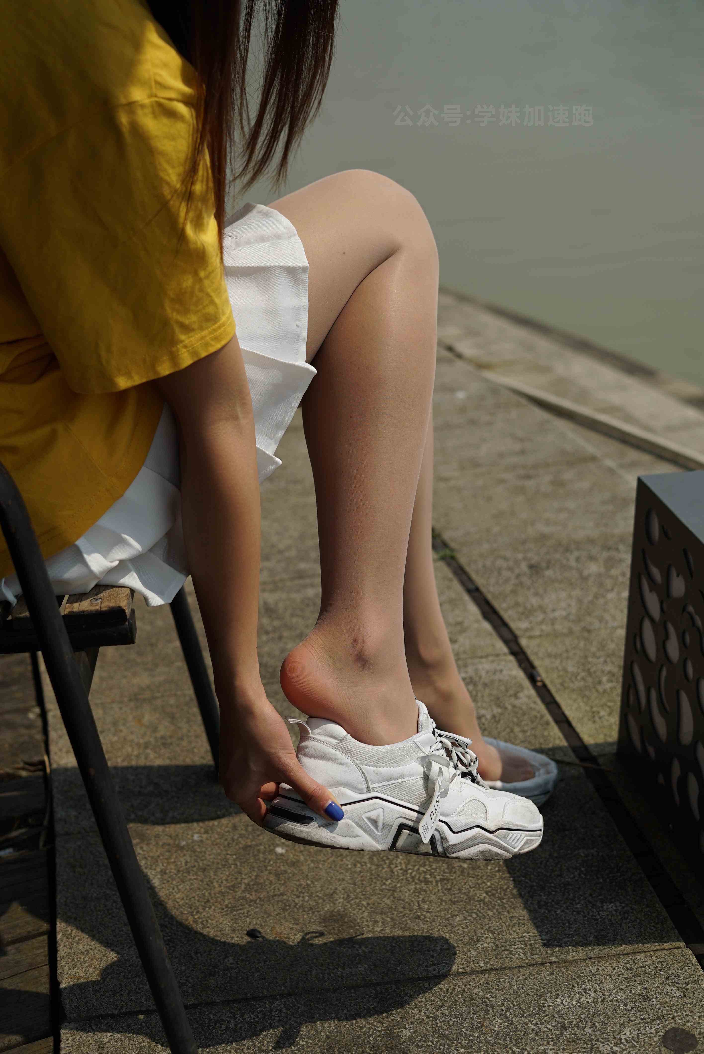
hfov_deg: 27.0
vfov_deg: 39.6
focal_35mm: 50
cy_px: 527
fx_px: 1465
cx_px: 352
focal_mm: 50
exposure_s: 1/2500
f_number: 4
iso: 100
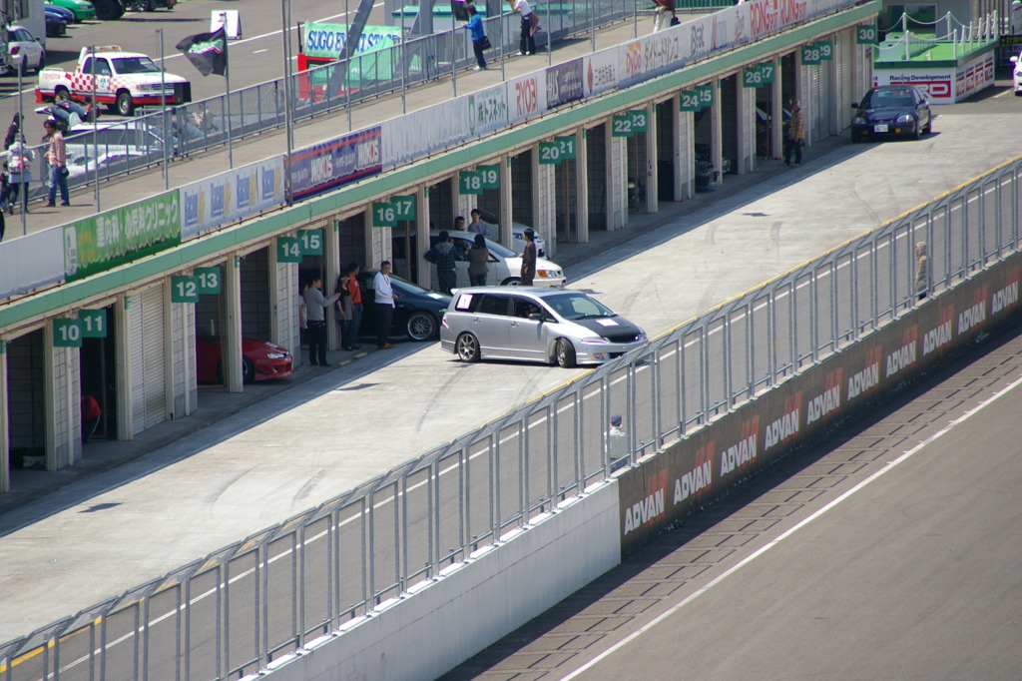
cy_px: 340
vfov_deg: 3.7
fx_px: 10642
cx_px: 511
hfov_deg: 5.5
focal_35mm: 375
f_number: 8
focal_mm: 250
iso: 200
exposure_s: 1/350
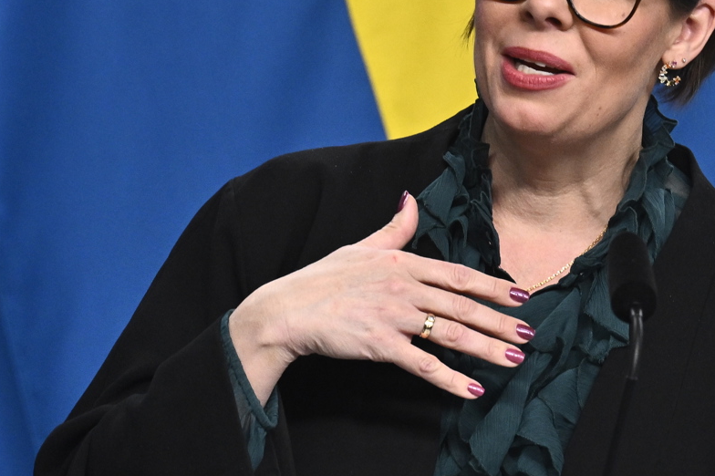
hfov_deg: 6.4
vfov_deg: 4.3
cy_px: 138
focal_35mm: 321
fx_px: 6372
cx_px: 471
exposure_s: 1/250
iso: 1600
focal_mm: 185
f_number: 5
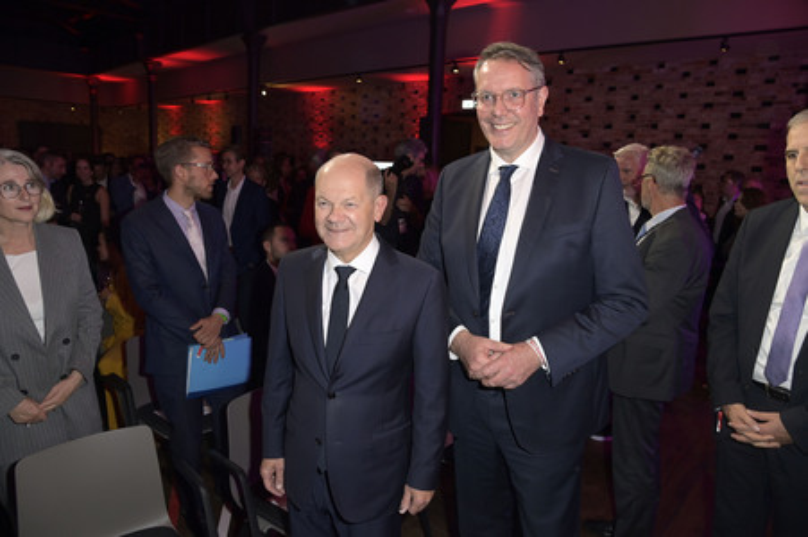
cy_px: 268
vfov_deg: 53.1
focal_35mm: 24
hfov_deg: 73.8
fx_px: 538
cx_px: 404
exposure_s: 1/80
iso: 1600
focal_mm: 24
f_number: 5.6
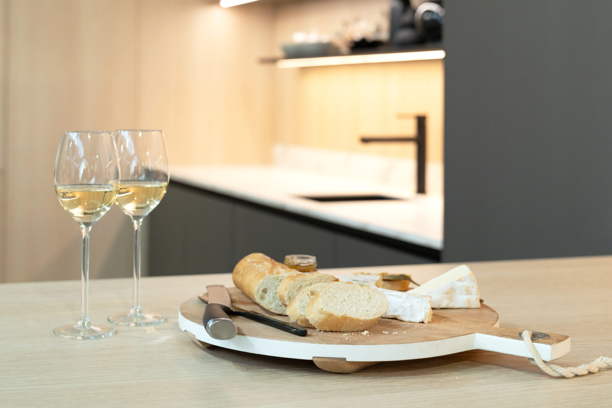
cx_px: 317
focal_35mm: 62
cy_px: 207
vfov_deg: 21.9
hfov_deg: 32.4
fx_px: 1054
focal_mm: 50
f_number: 4
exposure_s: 1/160
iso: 500
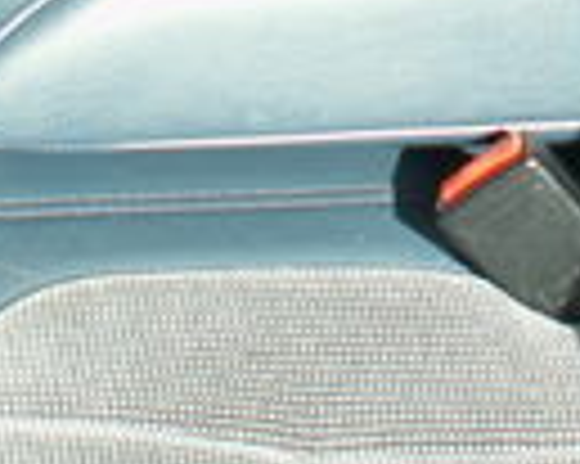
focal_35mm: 170
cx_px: 616
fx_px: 2916
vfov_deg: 8.8
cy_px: -243
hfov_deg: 11.2
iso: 50
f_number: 3.5
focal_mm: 5.86
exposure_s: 1/60
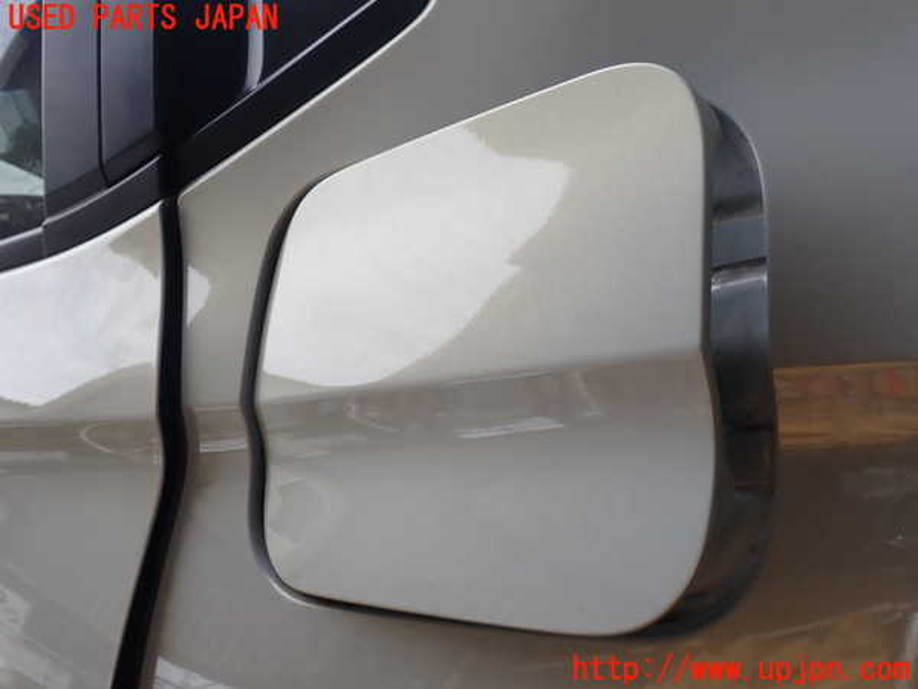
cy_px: 344
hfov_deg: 60.0
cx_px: 459
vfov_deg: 46.8
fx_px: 796
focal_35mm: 30
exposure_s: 1/250
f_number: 3.2
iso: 100
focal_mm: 5.4
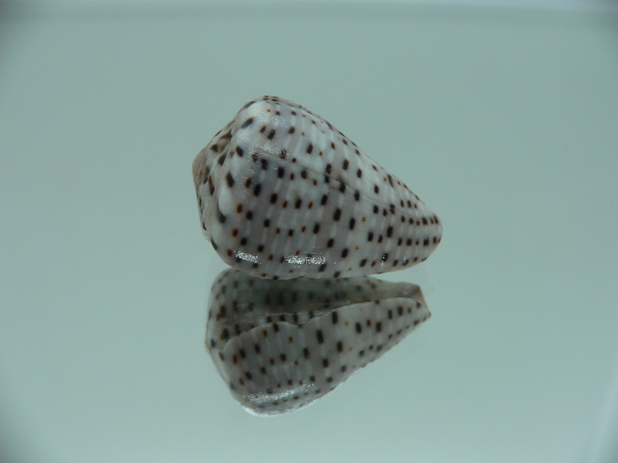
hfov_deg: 52.6
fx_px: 625
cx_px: 309
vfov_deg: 40.7
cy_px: 232
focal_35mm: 35
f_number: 2.8
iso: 80
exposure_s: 1/60
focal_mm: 4.6
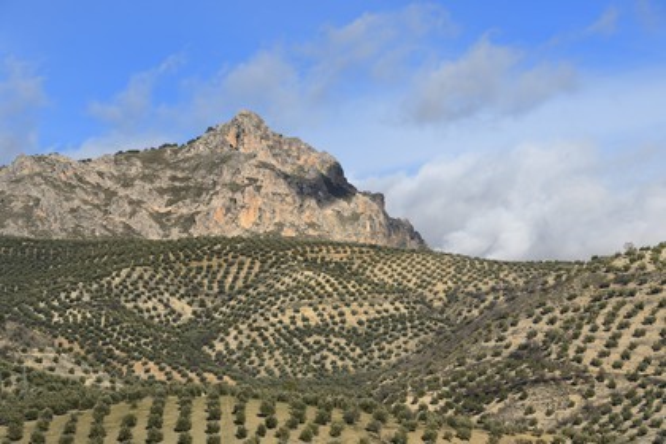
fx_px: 2220
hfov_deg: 17.1
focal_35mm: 120
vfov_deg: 11.4
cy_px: 222
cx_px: 333
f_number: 11
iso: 400
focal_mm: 120
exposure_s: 1/800
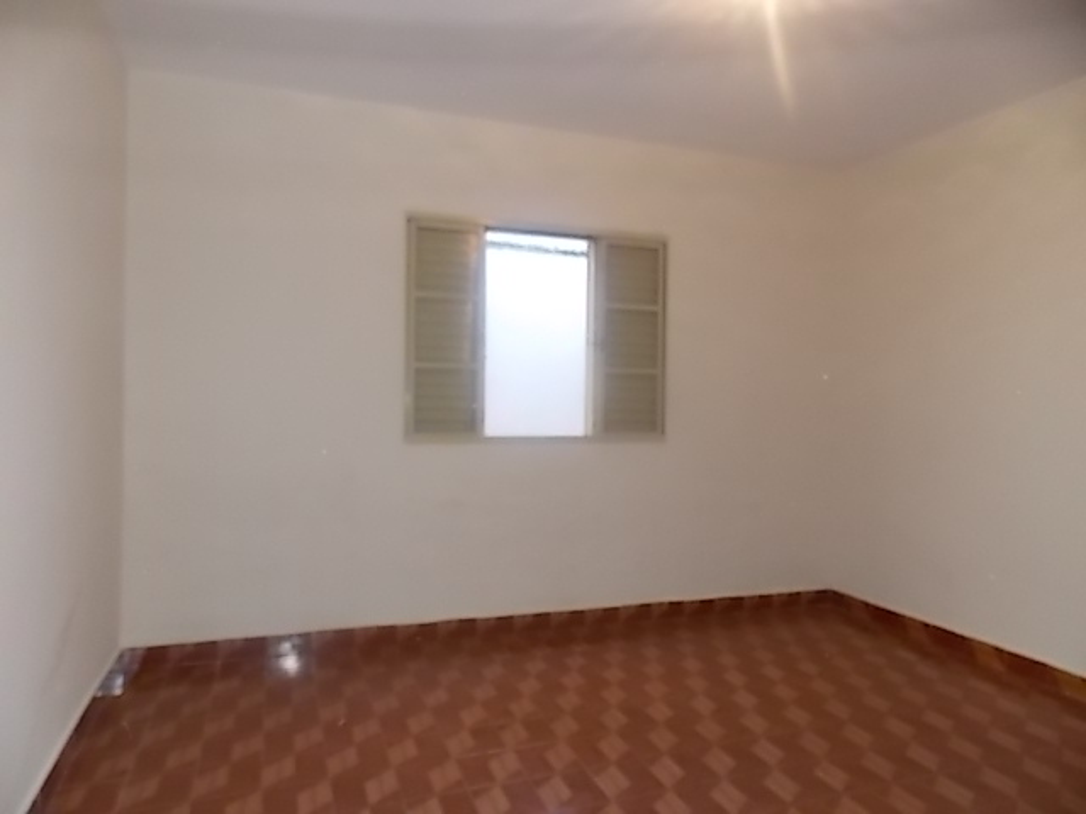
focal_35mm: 23
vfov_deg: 58.9
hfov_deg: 73.9
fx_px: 722
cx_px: 543
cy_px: 407
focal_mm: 4
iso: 200
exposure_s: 1/30
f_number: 3.1
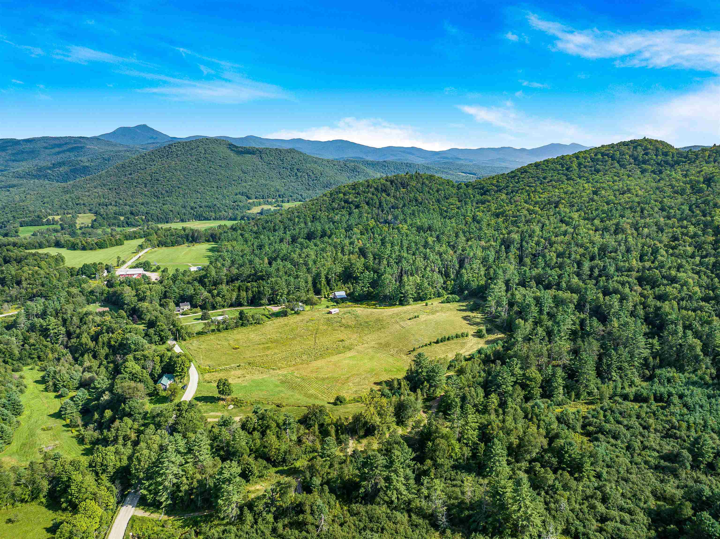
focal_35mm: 24
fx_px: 499
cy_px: 270
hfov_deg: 71.6
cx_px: 360
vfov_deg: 56.8
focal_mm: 12.29
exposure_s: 1/2000
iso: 110
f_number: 2.8
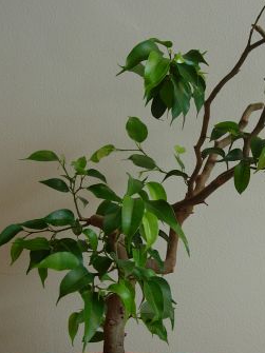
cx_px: 202
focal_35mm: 68
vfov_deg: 28.5
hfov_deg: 21.4
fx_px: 695
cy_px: 213
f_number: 2.8
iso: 79
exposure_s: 1/43.9
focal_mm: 7.8
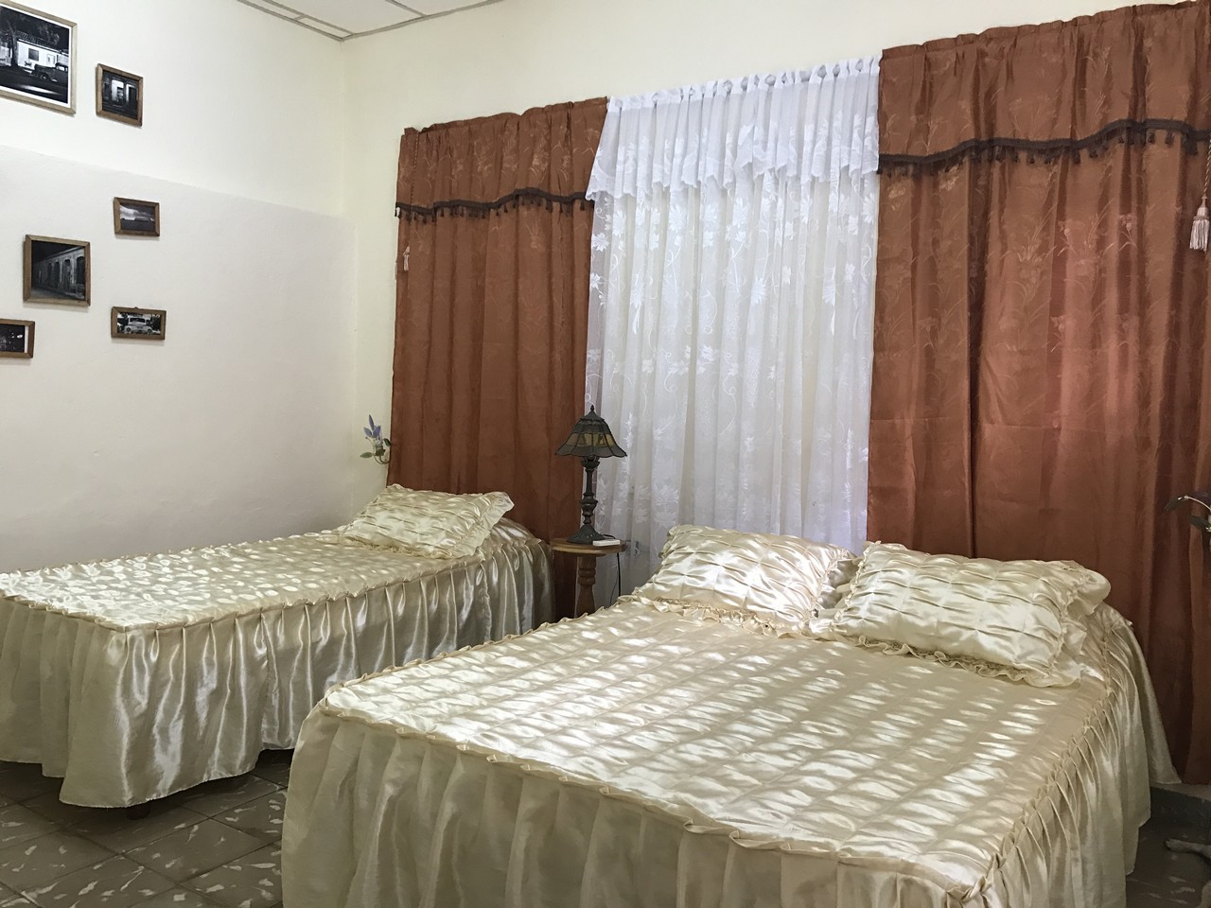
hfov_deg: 63.4
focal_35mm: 28
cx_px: 606
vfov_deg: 49.7
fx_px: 980
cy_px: 454
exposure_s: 1/24
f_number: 1.8
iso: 40
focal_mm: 3.99
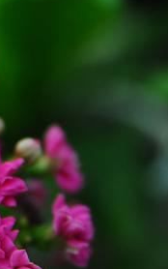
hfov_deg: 7.3
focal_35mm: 176
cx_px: -119
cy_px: 101
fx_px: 1288
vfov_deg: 11.9
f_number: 2.8
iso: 200
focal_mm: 75
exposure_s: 1/320
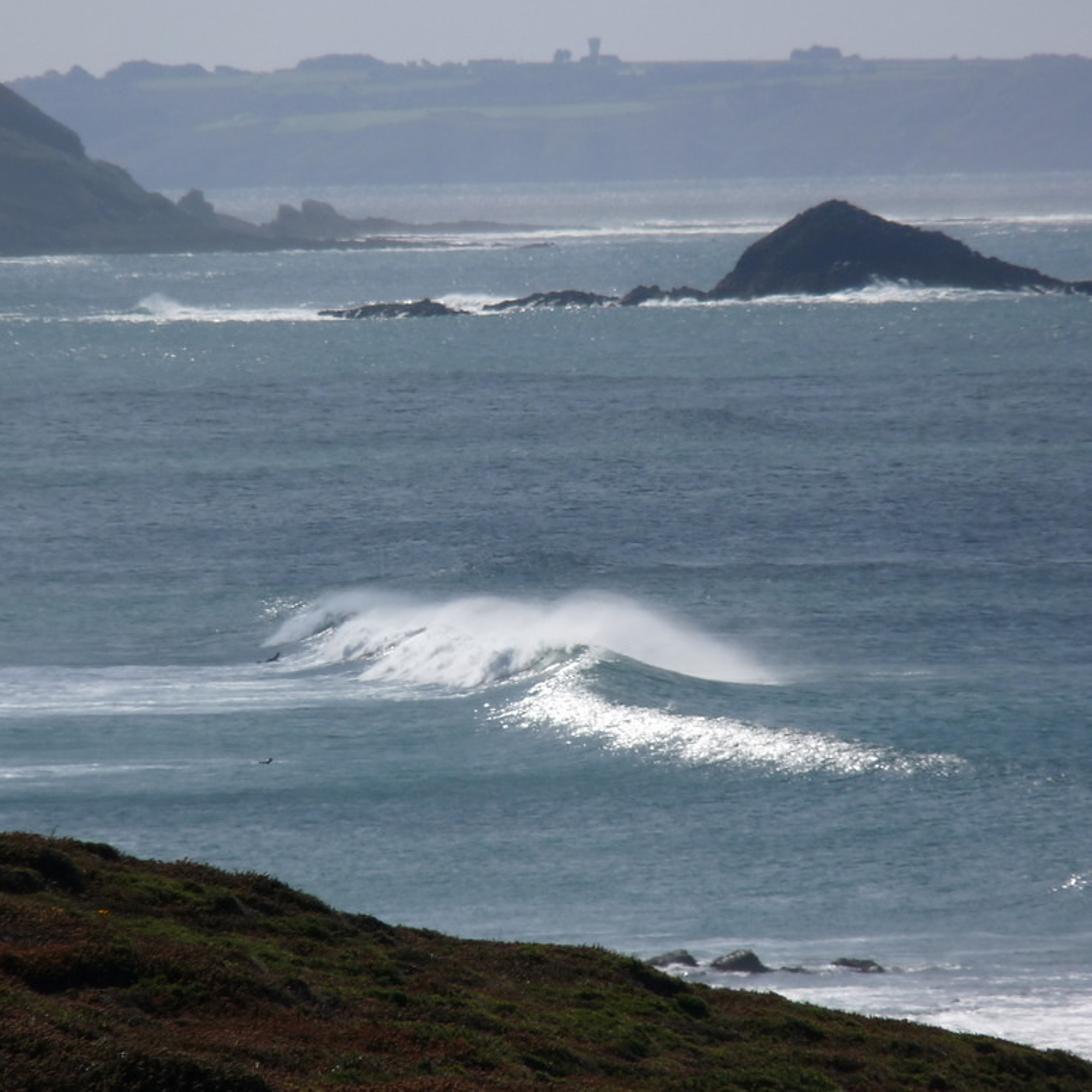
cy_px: 537
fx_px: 21557
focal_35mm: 604
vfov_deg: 2.9
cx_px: 512
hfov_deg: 2.9
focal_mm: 86.4
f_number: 8
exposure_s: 1/500
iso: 100
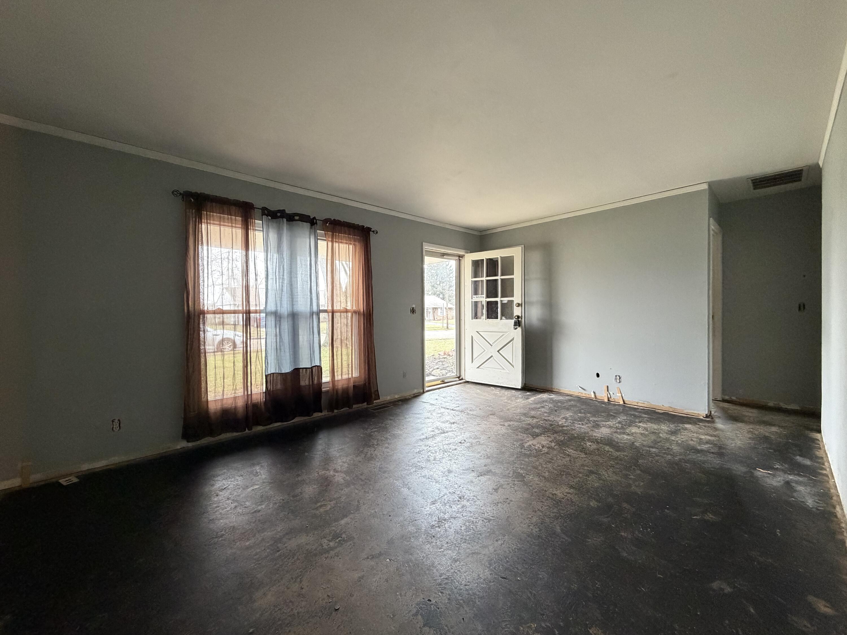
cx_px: 424
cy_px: 318
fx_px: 343
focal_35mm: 14
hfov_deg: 102.1
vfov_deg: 85.7
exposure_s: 1/60
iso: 400
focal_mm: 2.22
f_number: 2.2
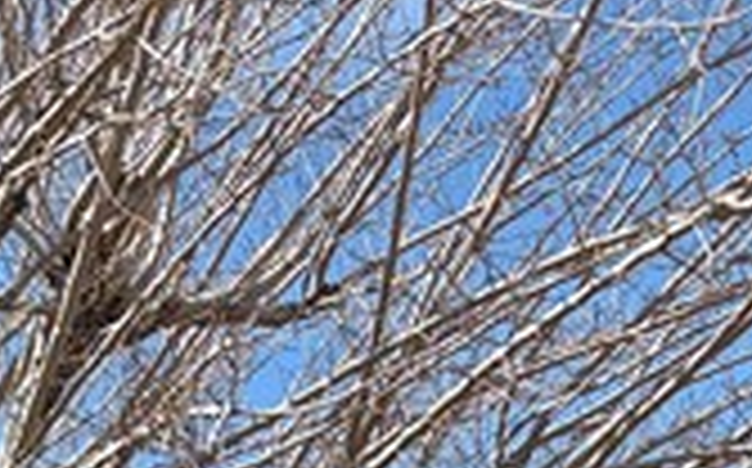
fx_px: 3460
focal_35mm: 169
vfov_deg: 6.8
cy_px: 1544
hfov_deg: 11.7
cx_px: -500
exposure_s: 1/2451
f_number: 1.6
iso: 50
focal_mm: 5.96
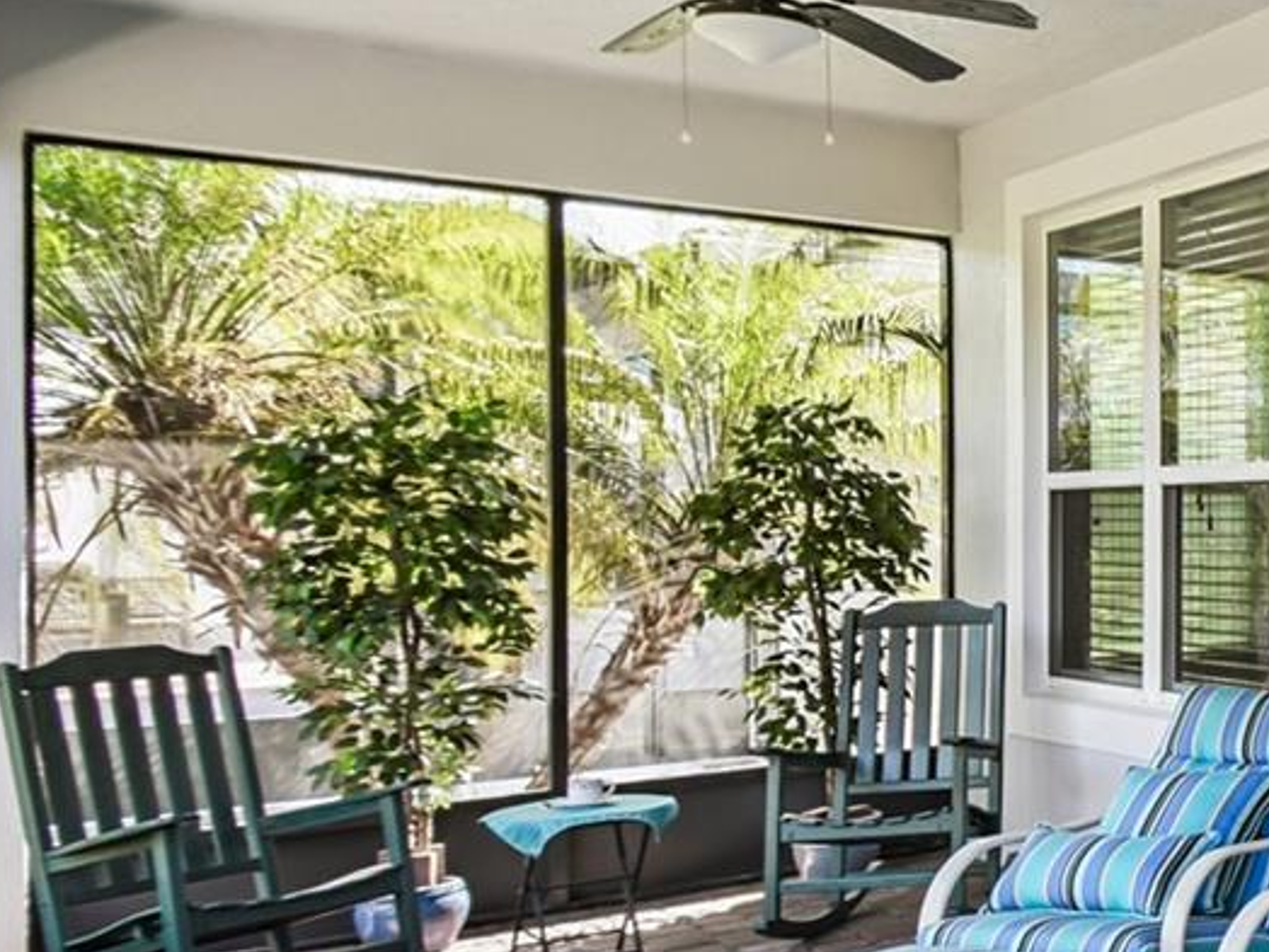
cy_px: 584
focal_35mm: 44
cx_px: 1787
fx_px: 1613
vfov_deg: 32.7
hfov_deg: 30.1
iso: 100
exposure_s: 1/15
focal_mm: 10
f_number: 7.1
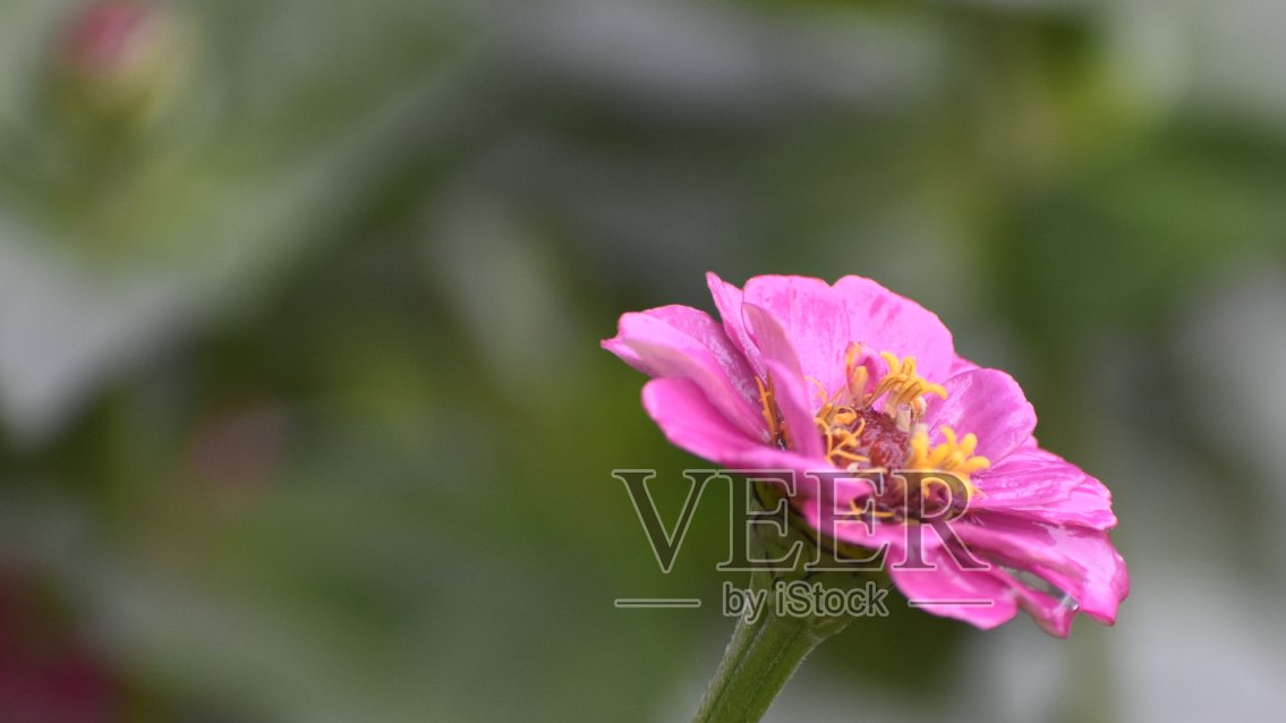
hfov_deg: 3.8
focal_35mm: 576
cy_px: 548
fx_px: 19638
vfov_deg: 2.1
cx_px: 803
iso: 900
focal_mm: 260
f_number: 6
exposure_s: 1/125
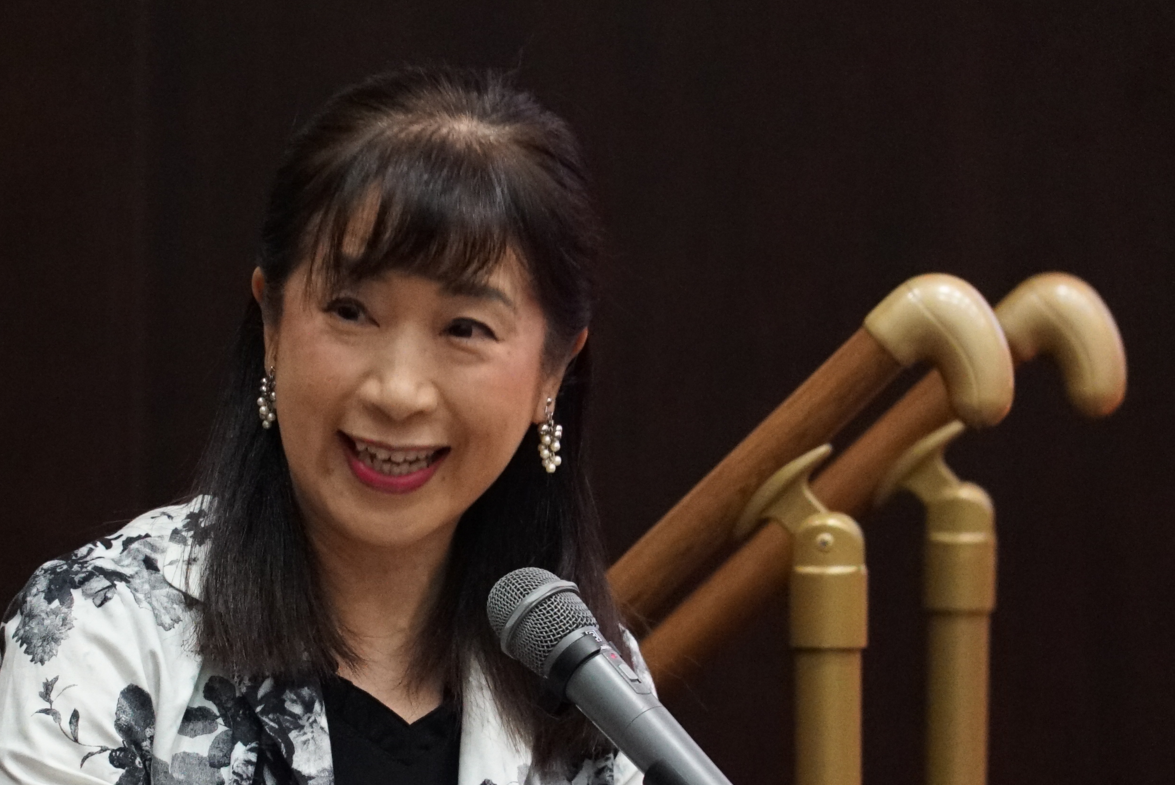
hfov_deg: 5.0
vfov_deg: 3.3
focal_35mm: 412
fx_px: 13455
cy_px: 638
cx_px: 385
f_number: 6.3
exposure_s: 1/100
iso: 12800
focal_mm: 240
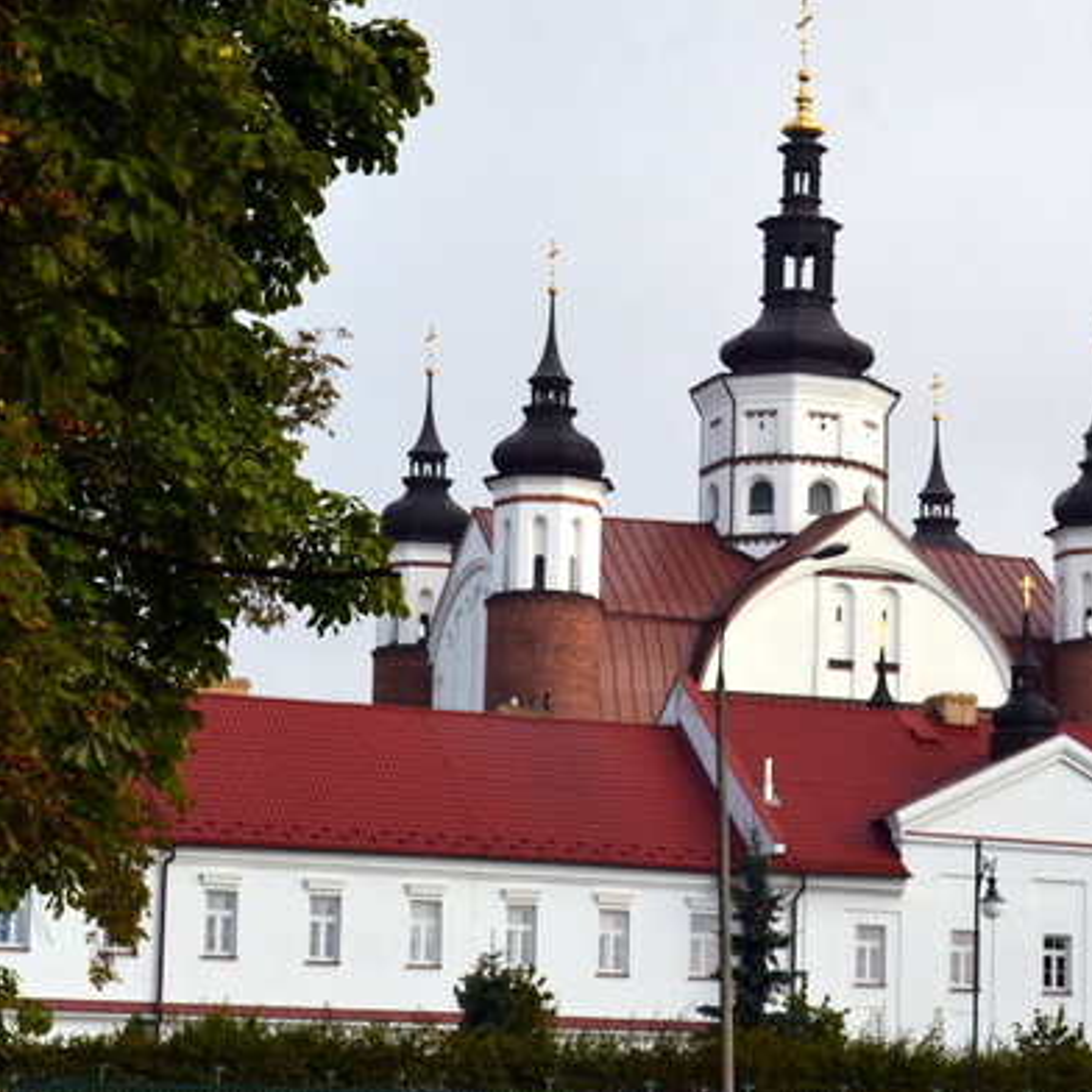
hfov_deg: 16.6
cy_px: 563
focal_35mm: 104
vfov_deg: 16.7
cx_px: 844
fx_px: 3712
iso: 400
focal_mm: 40
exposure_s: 1/200
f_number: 10
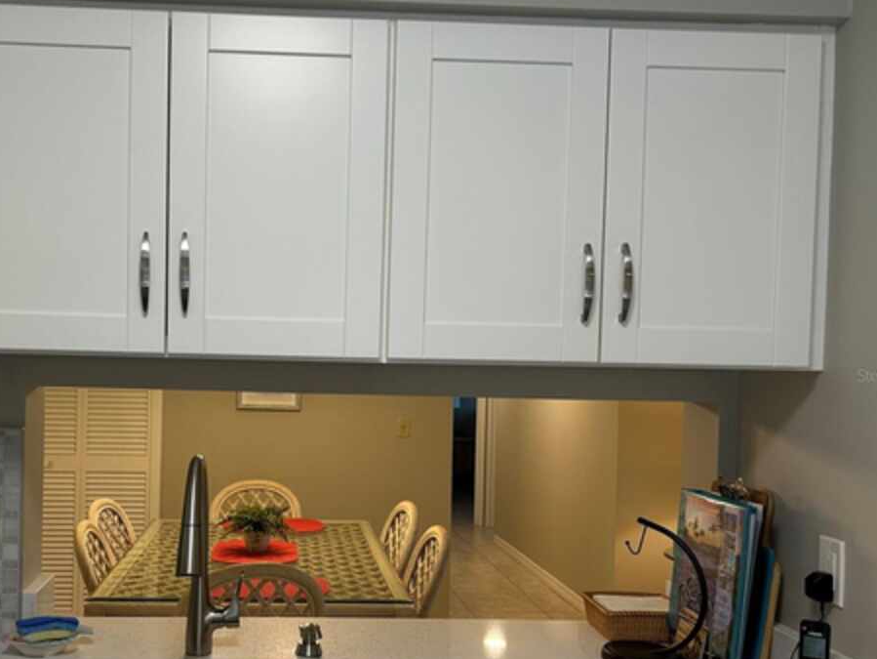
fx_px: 938
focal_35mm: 37
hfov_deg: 49.4
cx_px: 306
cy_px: 375
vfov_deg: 38.6
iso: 80
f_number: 1.5
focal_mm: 5.7
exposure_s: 1/120
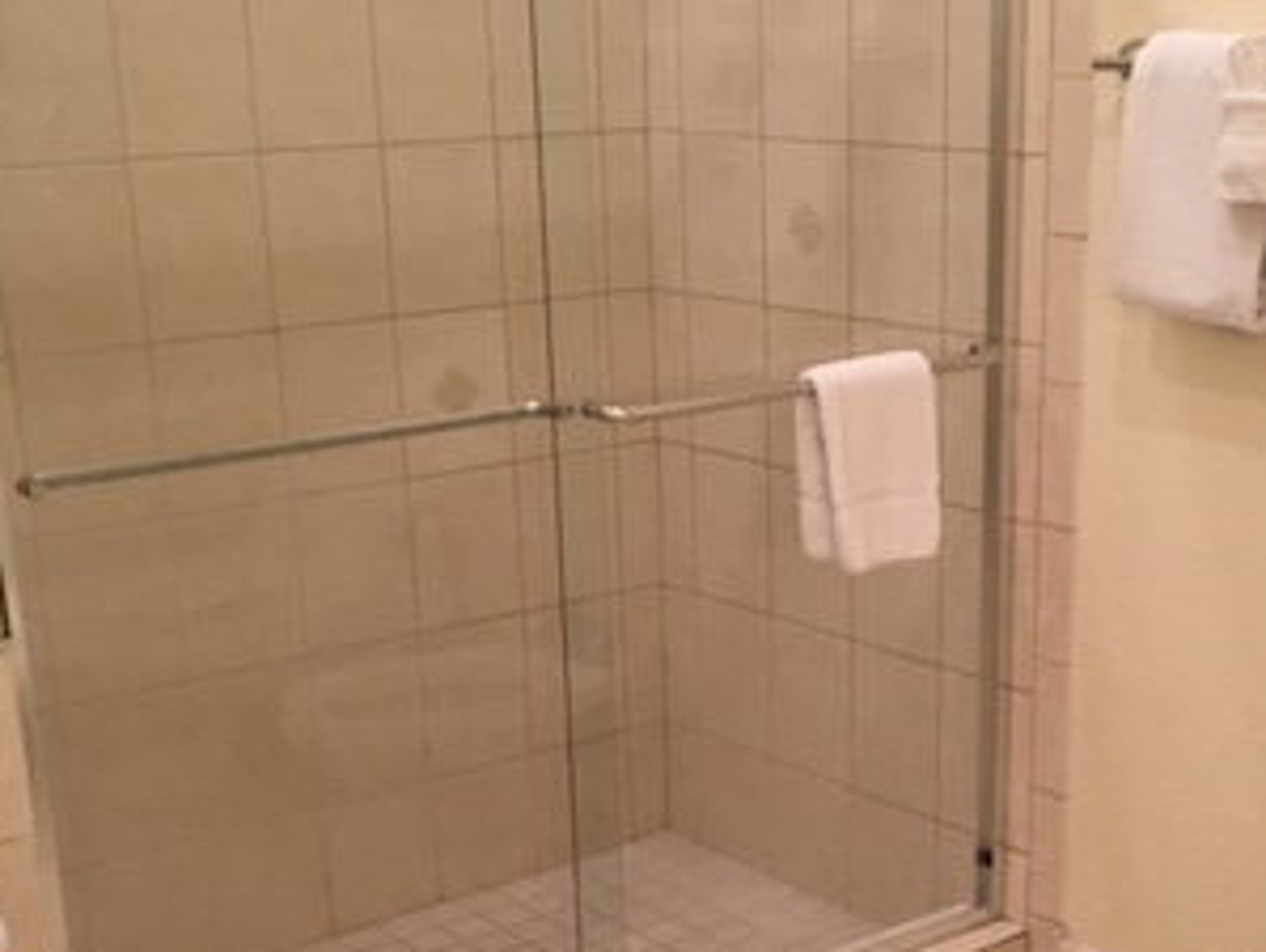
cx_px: 783
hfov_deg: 31.0
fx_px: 2270
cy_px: 812
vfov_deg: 23.2
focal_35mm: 62
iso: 80
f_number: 2.2
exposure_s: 1/30
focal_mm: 4.15
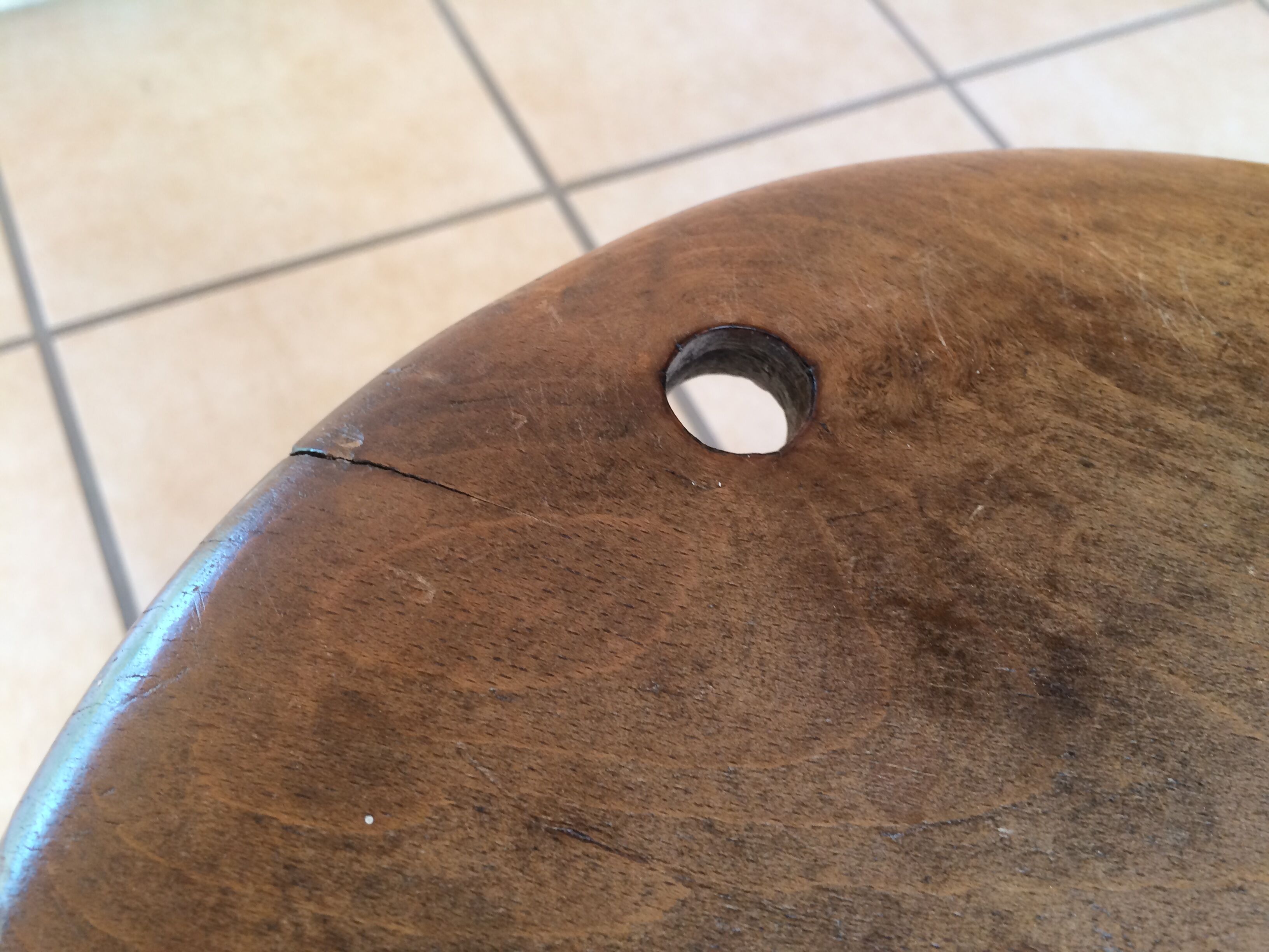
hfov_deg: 61.7
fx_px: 1063
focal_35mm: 29
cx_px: 634
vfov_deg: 48.2
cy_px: 476
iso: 100
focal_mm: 4.15
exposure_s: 1/33
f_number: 2.2
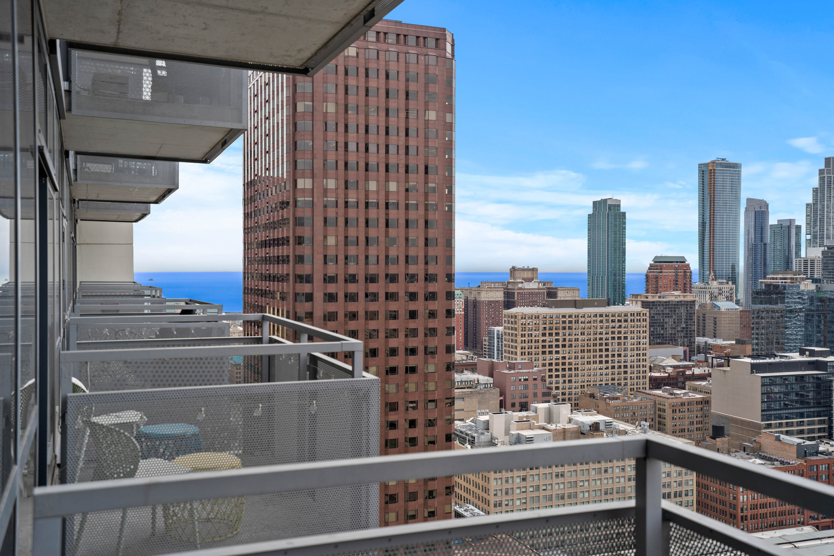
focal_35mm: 35
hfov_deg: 54.4
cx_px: 417
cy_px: 278
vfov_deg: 37.9
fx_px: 811
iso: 100
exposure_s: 1/400
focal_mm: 35
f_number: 4.5
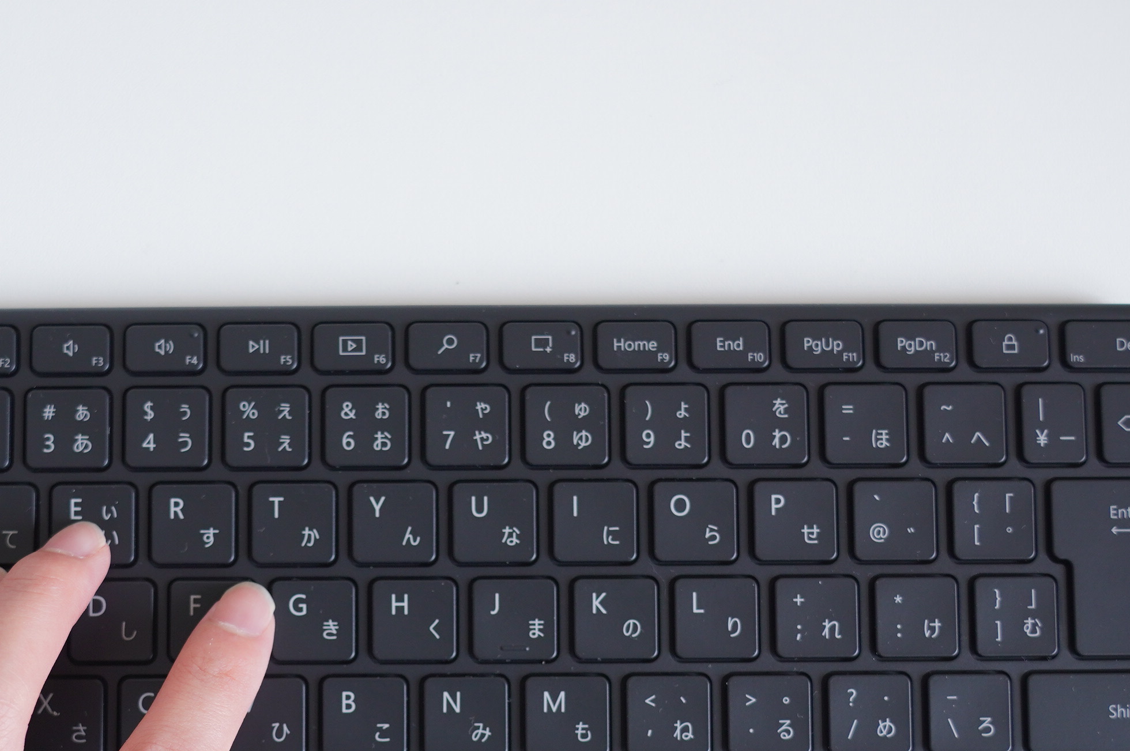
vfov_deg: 20.2
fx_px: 2094
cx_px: 424
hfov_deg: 30.1
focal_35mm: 67
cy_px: 567
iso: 320
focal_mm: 29
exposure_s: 1/50
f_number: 4
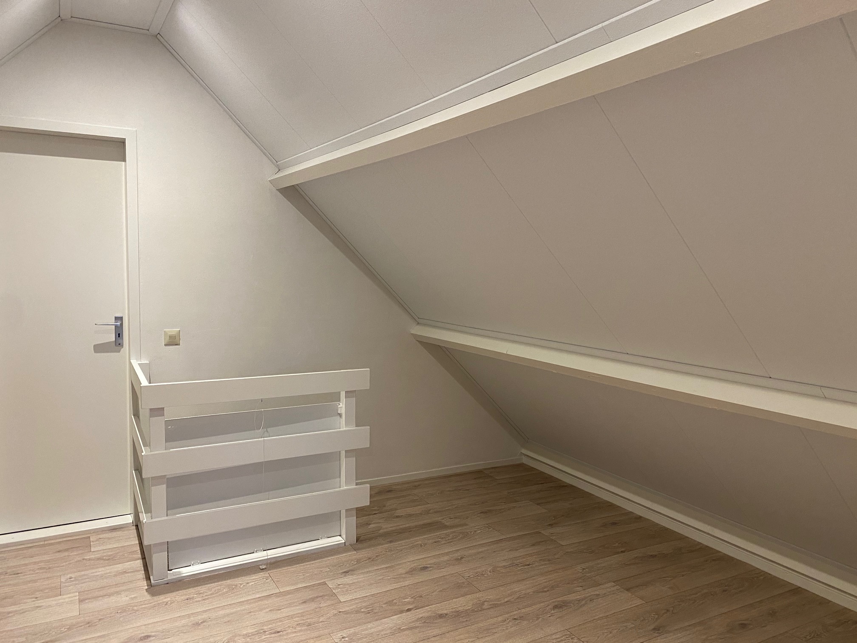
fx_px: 644
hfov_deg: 67.3
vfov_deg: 53.1
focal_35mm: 26
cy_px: 322
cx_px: 428
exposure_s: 1/50
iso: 250
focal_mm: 4.25
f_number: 1.8
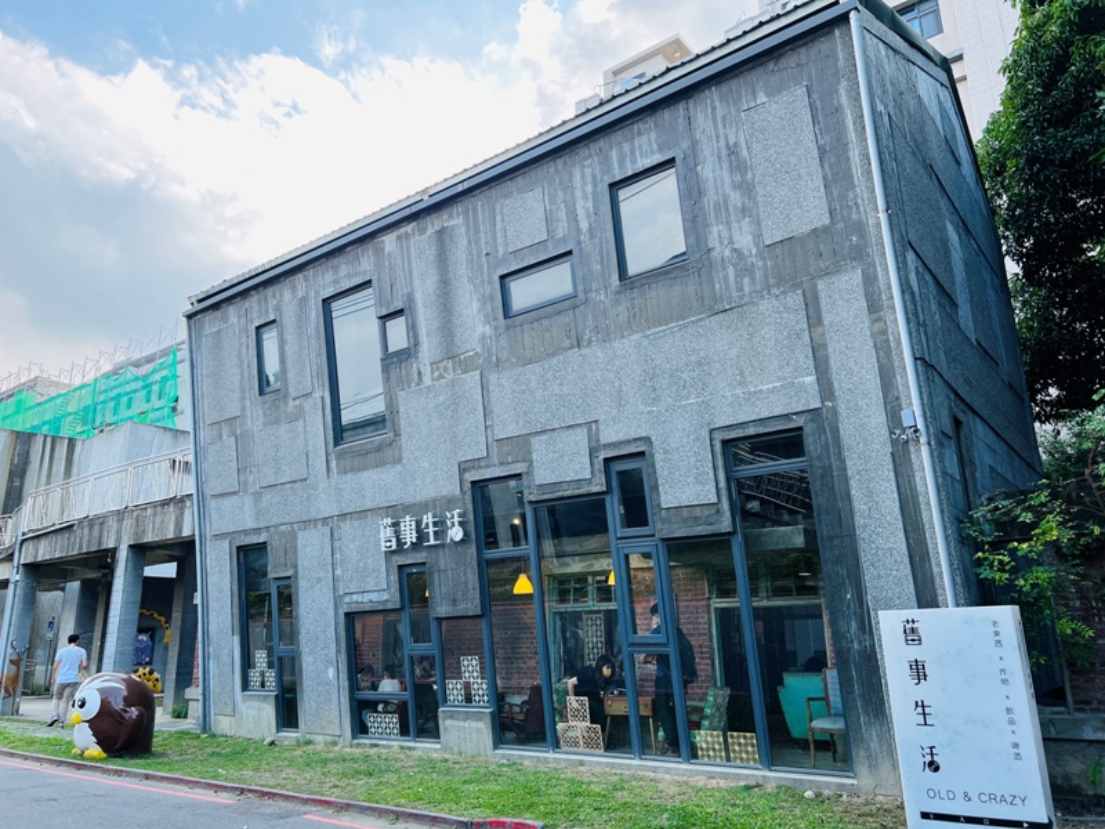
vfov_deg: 53.1
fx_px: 830
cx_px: 552
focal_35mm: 26
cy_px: 414
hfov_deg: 67.3
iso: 50
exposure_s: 1/718
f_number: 1.5
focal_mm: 5.7
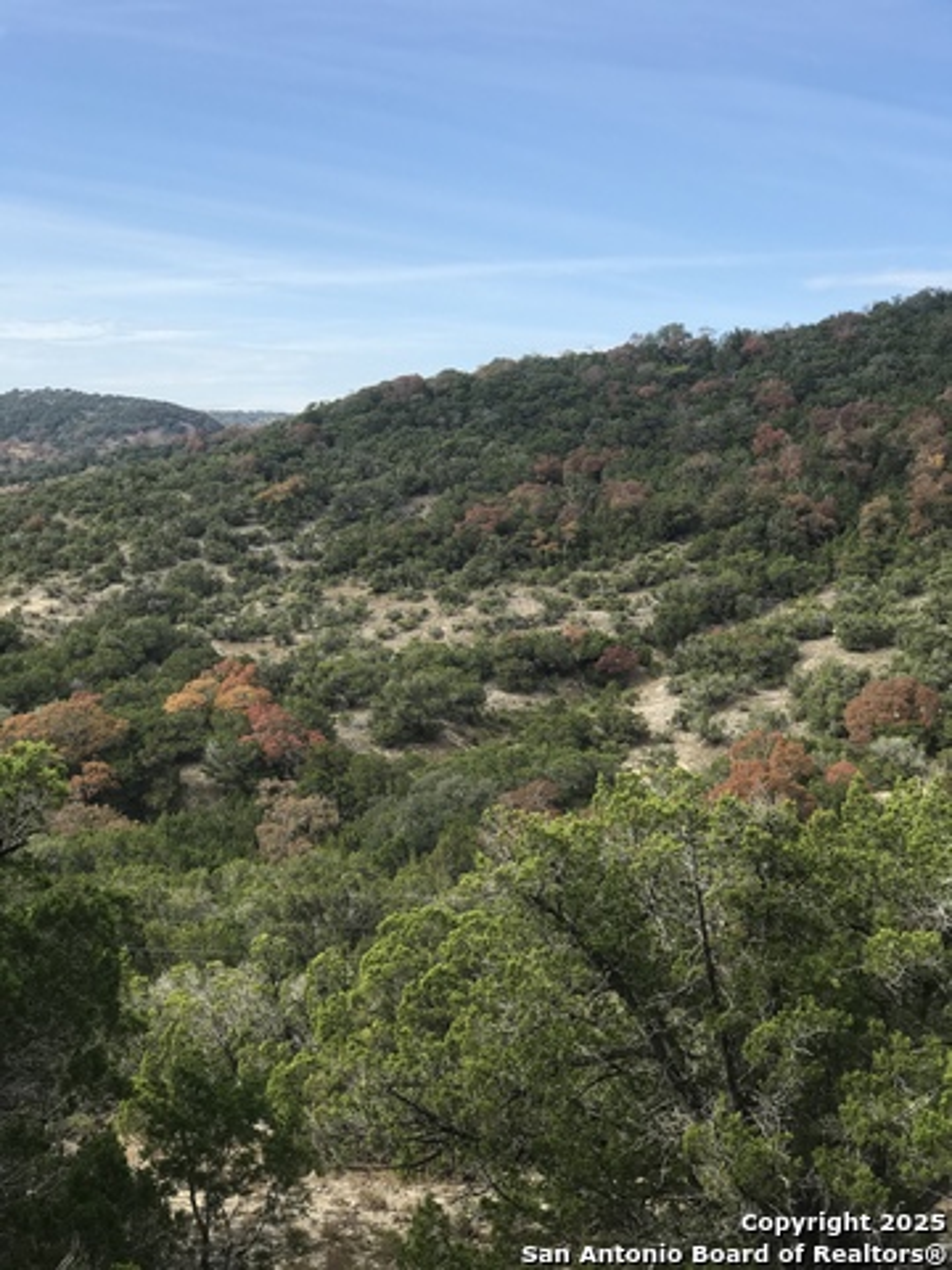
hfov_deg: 25.7
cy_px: 635
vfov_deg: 33.8
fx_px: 2090
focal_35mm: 57
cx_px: 476
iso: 20
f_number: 2.8
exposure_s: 1/556
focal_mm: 6.6
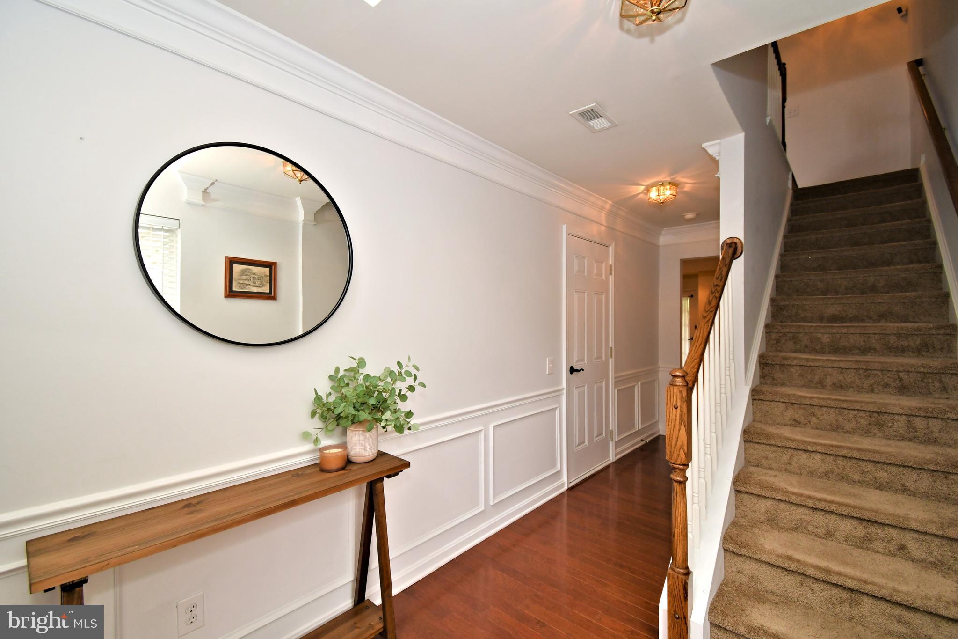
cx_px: 479
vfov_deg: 77.3
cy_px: 320
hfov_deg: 100.4
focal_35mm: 15
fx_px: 399
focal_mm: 10
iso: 640
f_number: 4.5
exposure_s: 1/125
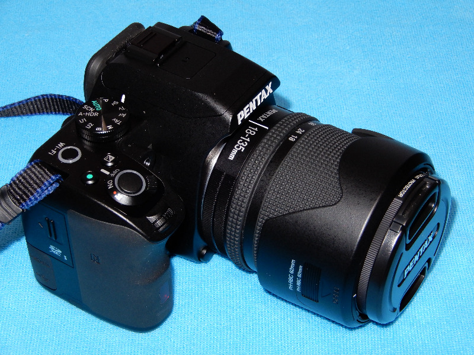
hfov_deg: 25.3
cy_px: 178
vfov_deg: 19.1
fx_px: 1054
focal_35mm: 77
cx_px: 237
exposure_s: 1/30
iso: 200
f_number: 4.5
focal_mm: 13.7
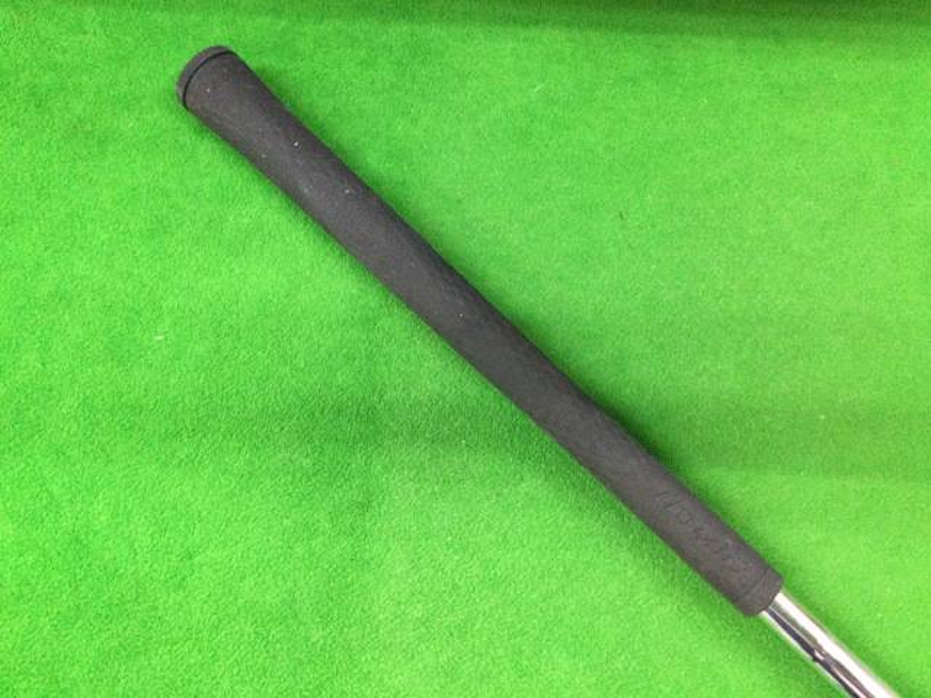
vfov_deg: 45.4
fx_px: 834
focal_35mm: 31
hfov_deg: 58.4
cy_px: 349
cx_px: 466
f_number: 2.4
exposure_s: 1/30
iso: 200
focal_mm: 3.3
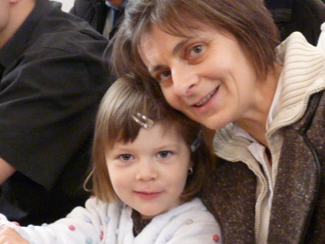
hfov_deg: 24.4
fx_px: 751
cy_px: 124
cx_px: 186
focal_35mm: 80
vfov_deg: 18.4
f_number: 2.8
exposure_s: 1/15
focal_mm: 4.9
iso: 400
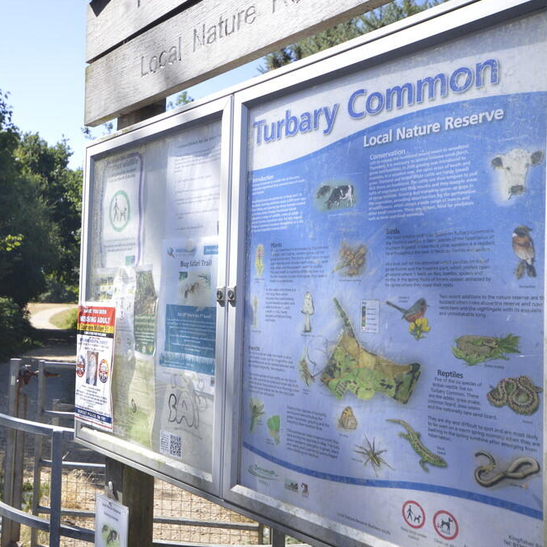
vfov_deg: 42.8
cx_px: 153
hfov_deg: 41.8
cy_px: 270
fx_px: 697
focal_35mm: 39
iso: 100
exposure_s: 1/125
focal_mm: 20
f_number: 5.6
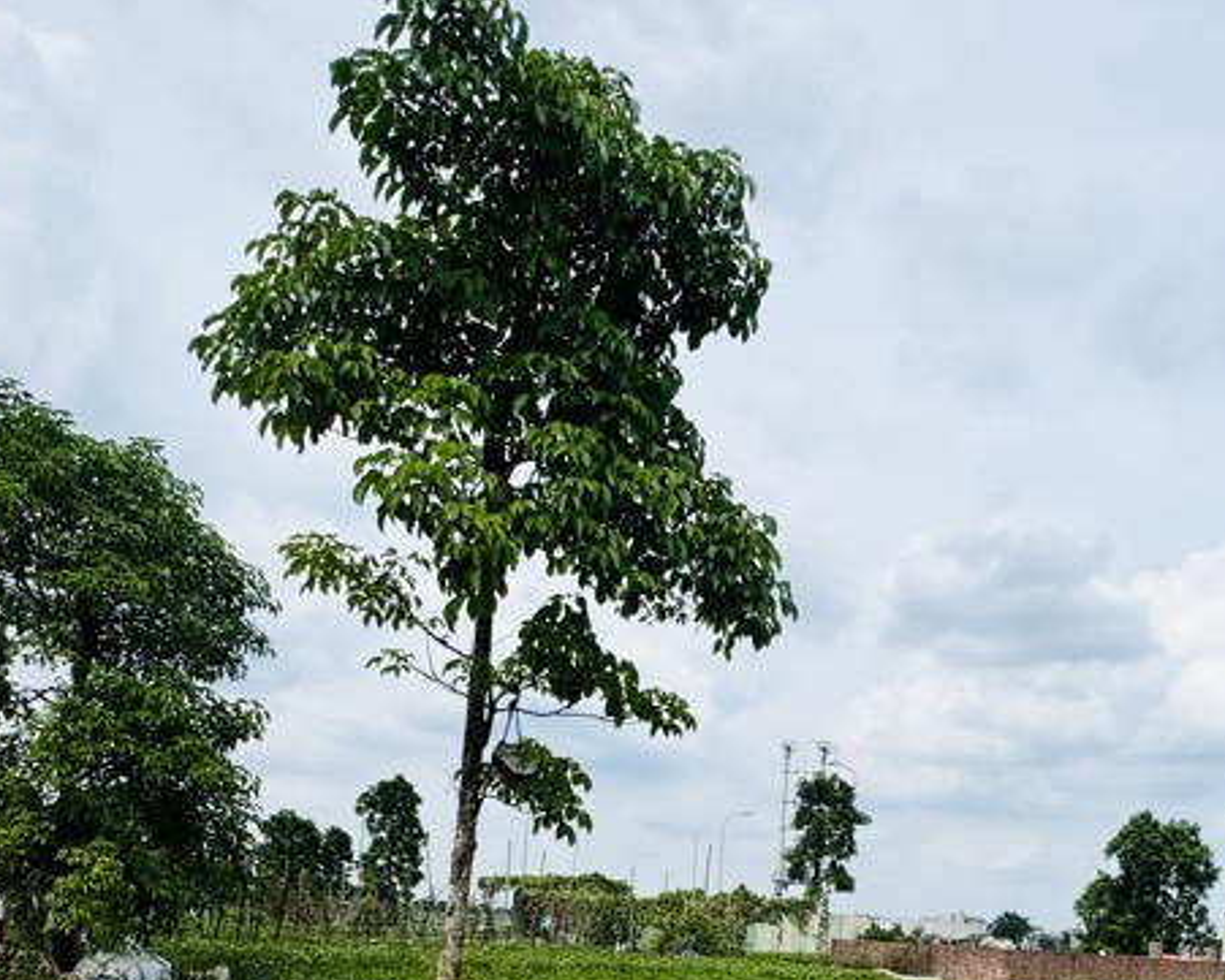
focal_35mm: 31
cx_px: 790
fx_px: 1124
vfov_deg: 41.7
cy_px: 953
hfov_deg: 56.2
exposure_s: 1/2028
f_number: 2.2
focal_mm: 2.22
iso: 50
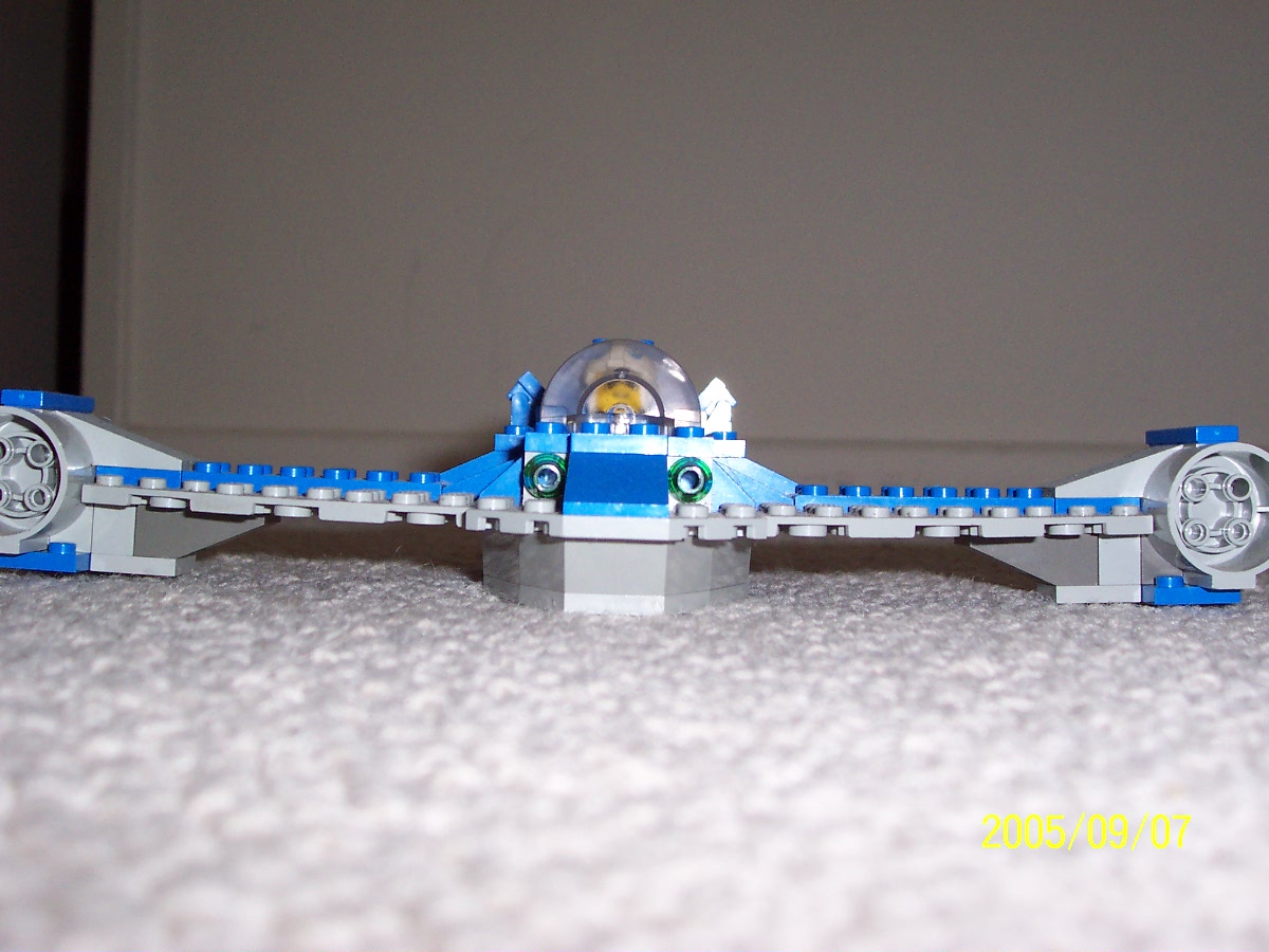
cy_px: 476
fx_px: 1686
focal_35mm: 46
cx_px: 634
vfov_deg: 31.5
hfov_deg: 41.2
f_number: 3
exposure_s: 1/60
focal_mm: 7
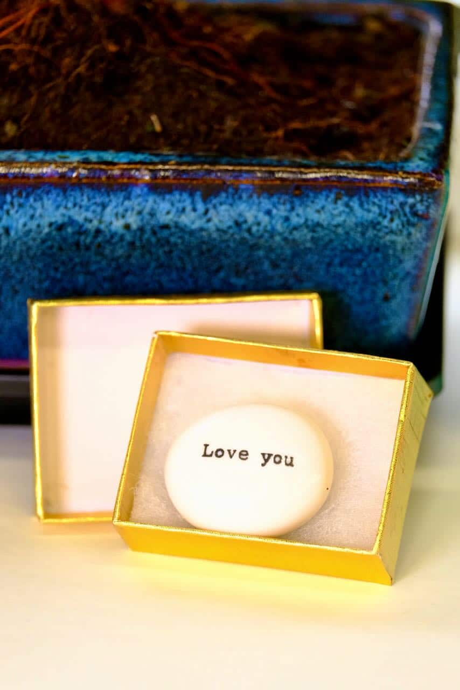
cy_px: 345
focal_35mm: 300
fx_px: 5746
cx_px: 230
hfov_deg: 4.6
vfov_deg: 6.9
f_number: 4.8
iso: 2000
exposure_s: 1/125
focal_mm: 200
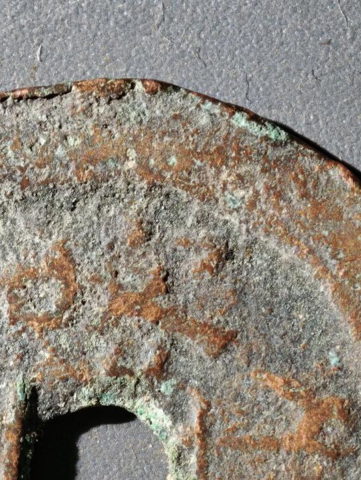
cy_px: 388
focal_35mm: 256
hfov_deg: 5.8
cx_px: 100
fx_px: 3558
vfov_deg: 7.7
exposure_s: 1/100
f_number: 2
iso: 200
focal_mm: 9
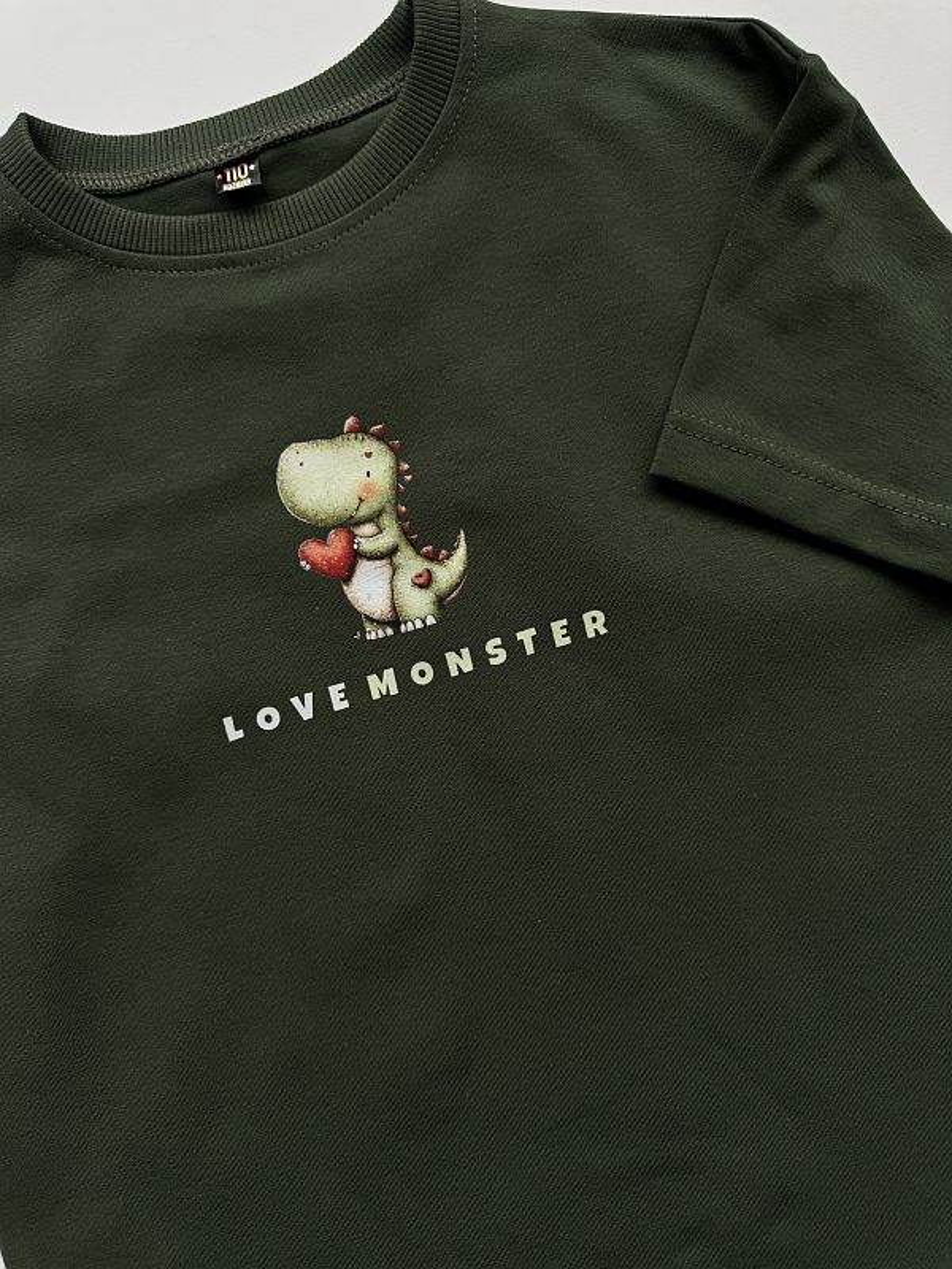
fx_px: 880
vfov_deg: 71.6
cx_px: 476
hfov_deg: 56.8
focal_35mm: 24
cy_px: 634
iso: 80
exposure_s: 1/121
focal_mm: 6.76
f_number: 1.78
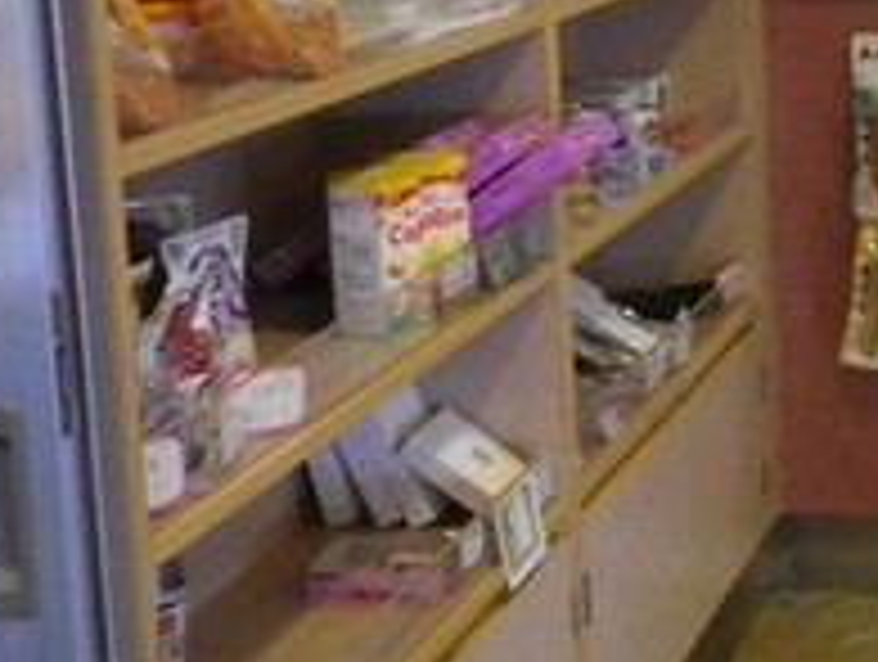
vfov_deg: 17.1
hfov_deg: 21.1
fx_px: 2185
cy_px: 140
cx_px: 1067
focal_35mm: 86
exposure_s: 1/40
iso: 800
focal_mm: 5
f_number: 3.5
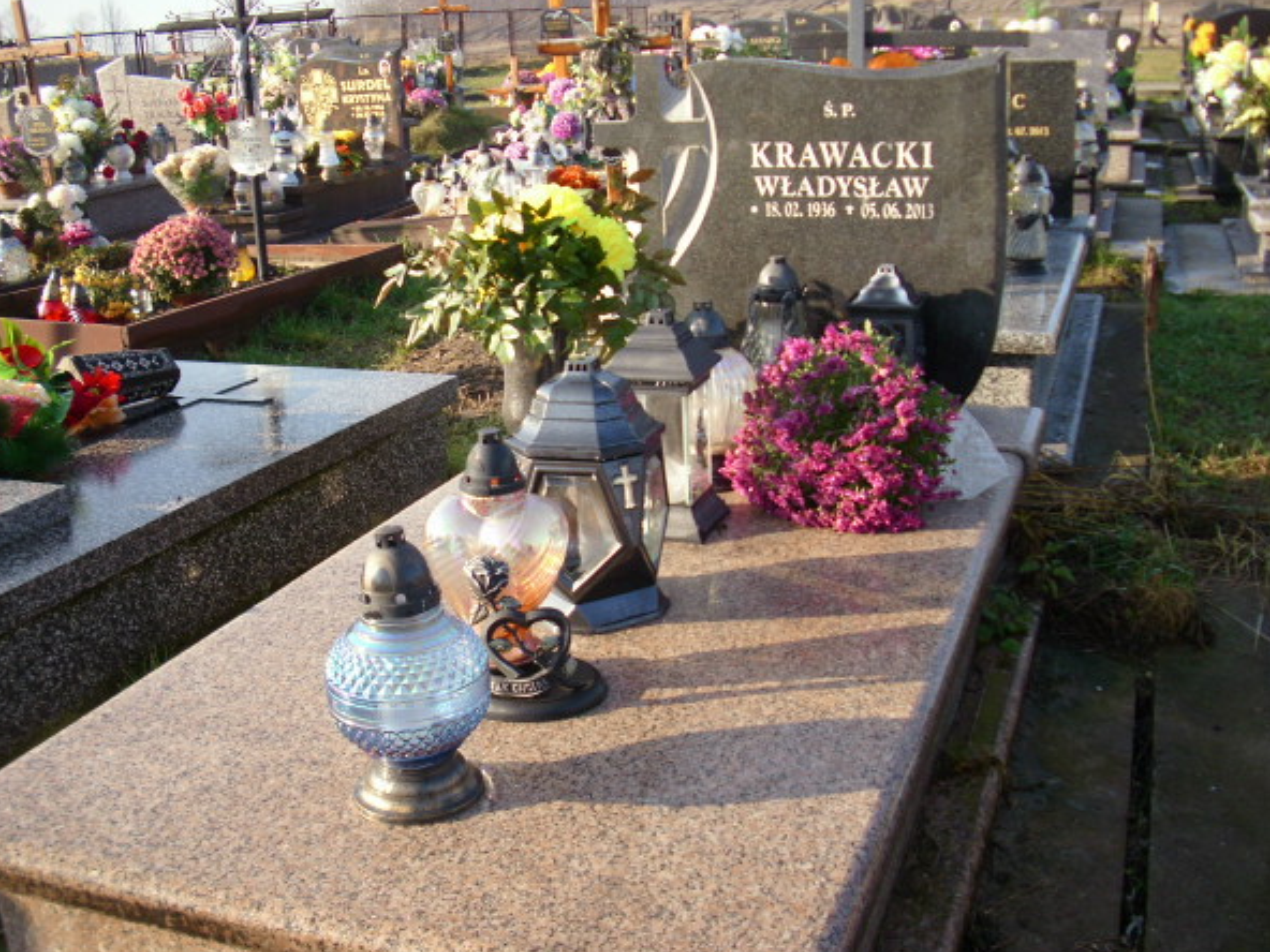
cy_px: 485
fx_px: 1468
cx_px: 663
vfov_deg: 36.0
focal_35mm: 40
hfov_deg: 46.8
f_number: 2.8
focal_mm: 6.2
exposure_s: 1/353
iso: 50
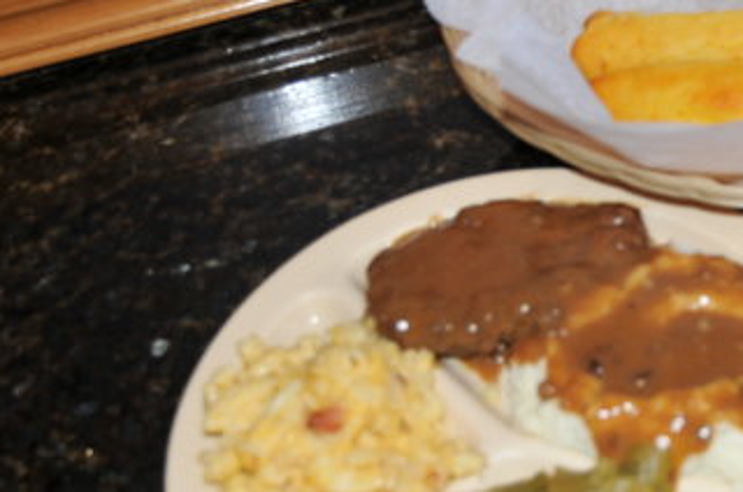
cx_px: 762
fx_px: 1545
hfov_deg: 25.6
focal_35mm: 75
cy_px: 219
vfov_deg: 18.1
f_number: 3.8
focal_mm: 20
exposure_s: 1/60
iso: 200
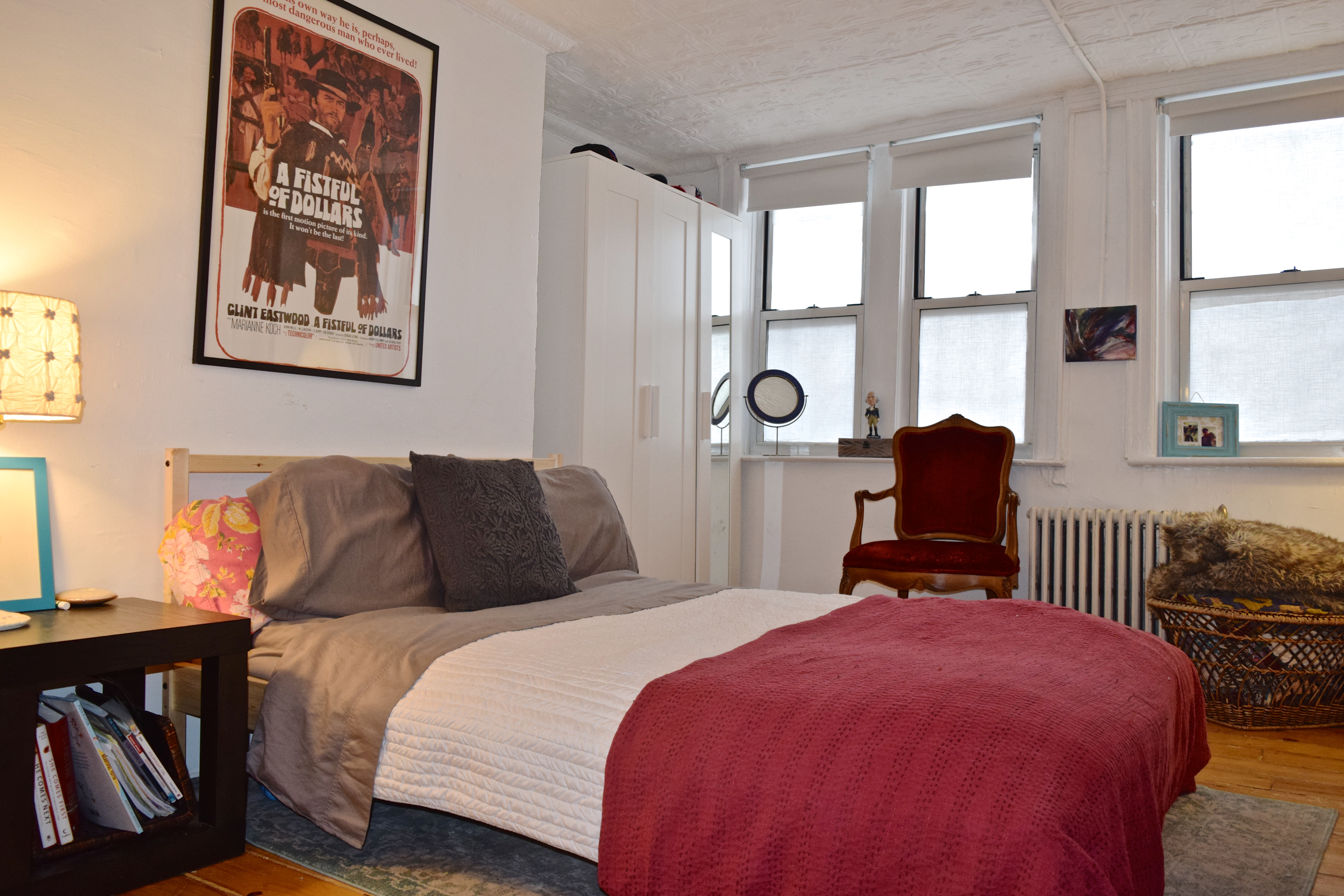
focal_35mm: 27
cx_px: 672
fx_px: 1008
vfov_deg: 47.9
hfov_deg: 67.4
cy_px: 448
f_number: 5
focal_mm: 18
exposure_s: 1/100
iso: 800
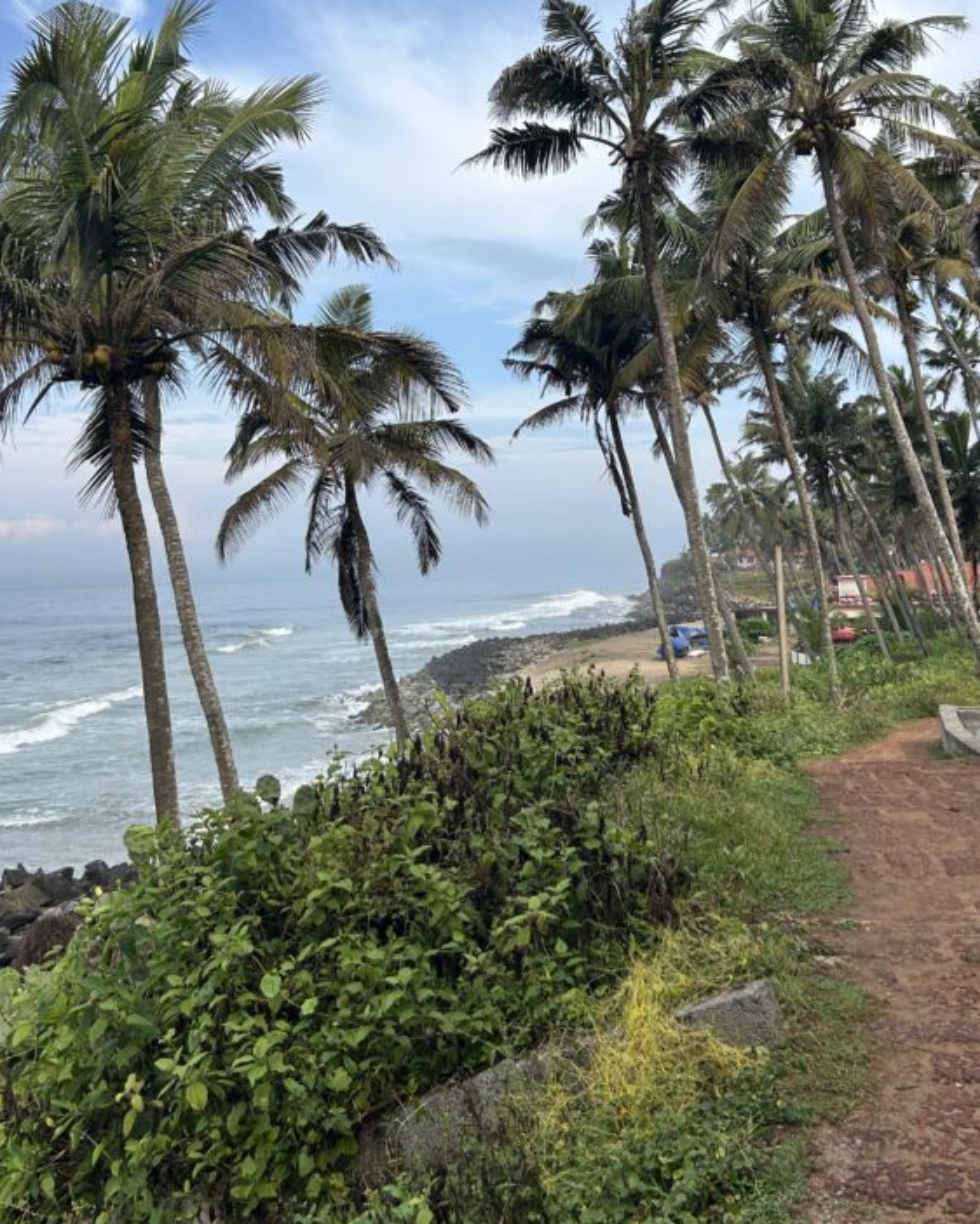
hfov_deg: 39.9
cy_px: 473
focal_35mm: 37
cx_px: 596
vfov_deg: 48.7
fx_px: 1341
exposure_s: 1/2915
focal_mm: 5.7
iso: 50
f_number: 1.5
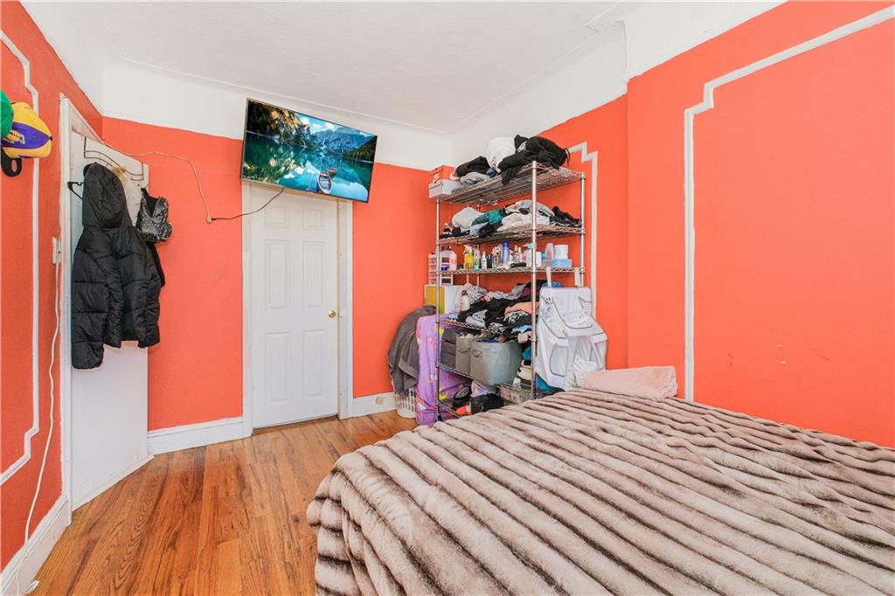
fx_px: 373
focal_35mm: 15
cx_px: 448
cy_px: 298
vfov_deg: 77.3
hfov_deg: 100.4
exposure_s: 1/60
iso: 1250
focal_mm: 10
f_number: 10
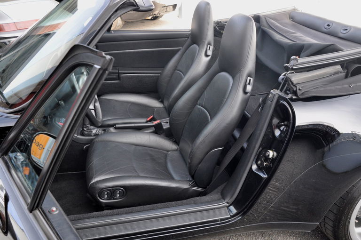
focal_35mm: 32
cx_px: 180
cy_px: 120
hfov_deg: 59.6
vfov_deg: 41.6
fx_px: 315
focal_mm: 21
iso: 500
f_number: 7.1
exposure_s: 1/40
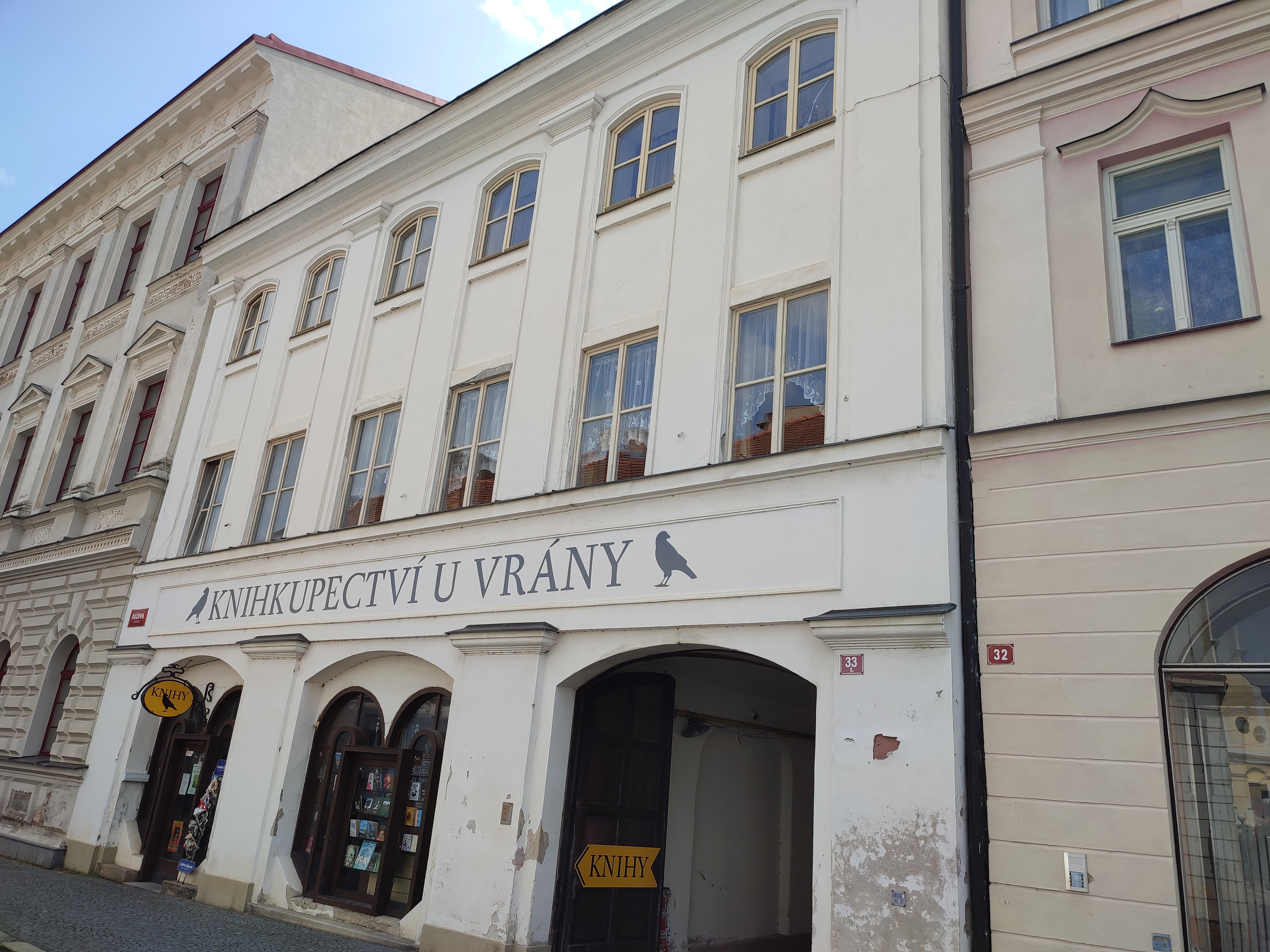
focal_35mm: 25
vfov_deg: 54.9
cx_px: 635
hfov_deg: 69.4
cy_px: 476
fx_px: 917
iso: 50
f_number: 1.9
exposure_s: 1/491
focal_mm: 6.04
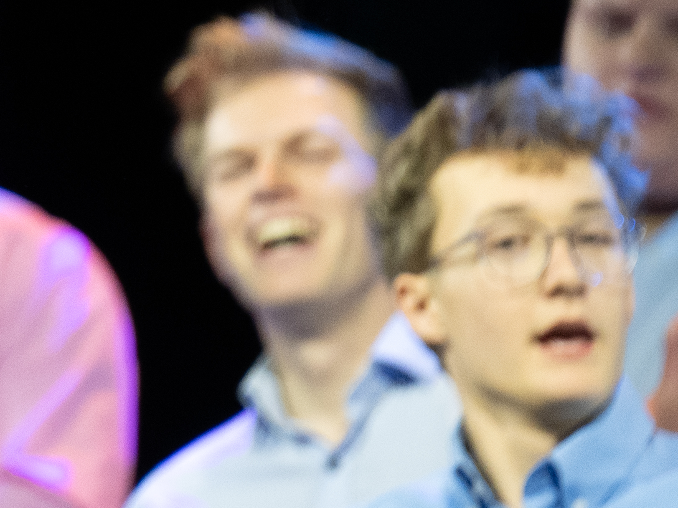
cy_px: -284
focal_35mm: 978
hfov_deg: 2.0
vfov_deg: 1.5
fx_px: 19154
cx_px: -972
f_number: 3.5
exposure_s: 1/125
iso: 1000
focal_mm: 200
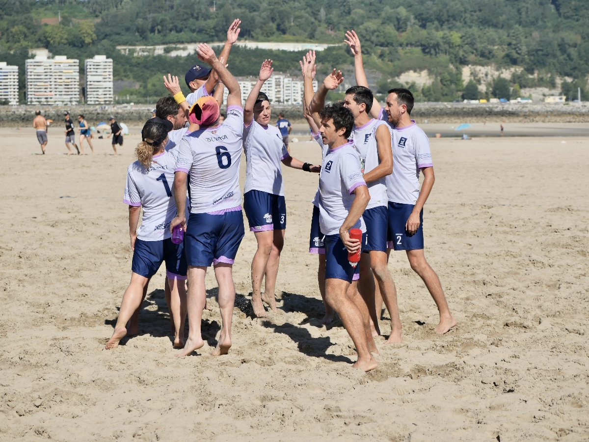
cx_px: 294
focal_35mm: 100
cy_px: 221
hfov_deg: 19.6
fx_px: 1702
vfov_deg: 14.8
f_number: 4
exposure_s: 1/3200
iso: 200
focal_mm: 50
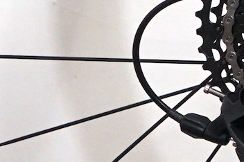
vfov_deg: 6.7
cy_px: -95
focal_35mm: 200
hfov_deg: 8.7
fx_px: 1354
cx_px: 699
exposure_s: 1/160
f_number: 4
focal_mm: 32
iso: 1600
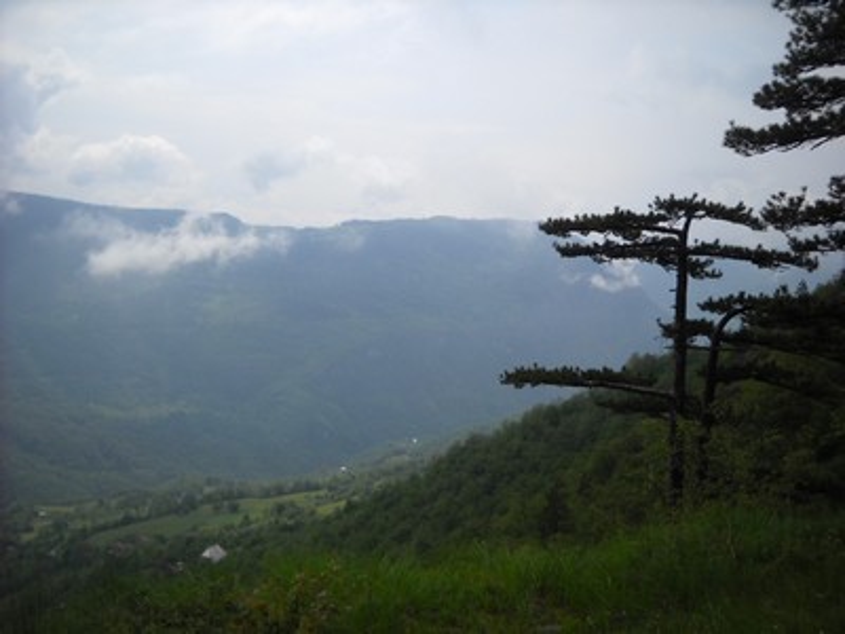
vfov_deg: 35.1
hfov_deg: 45.8
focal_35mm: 41
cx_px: 422
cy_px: 317
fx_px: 1001
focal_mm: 6.72
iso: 64
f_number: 5.5
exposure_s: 1/521
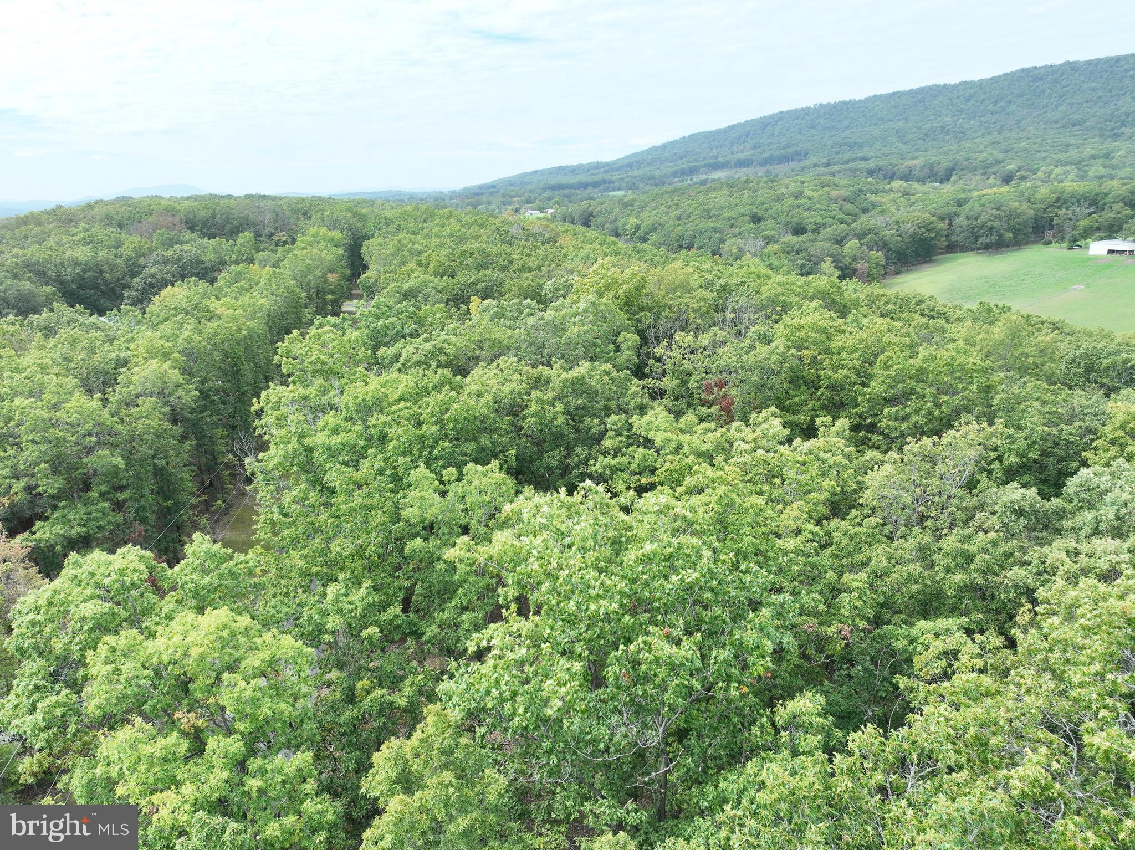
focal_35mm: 24
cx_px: 568
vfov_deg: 56.8
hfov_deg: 71.6
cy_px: 425
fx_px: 787
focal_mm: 12.29
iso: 400
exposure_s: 1/1000
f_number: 2.8
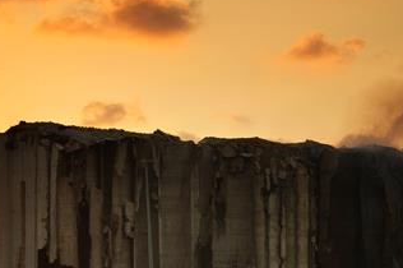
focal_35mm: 206
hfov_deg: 10.0
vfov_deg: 6.6
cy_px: 198
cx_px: 236
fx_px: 2304
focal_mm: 100
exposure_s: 1/400
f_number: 5
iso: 125
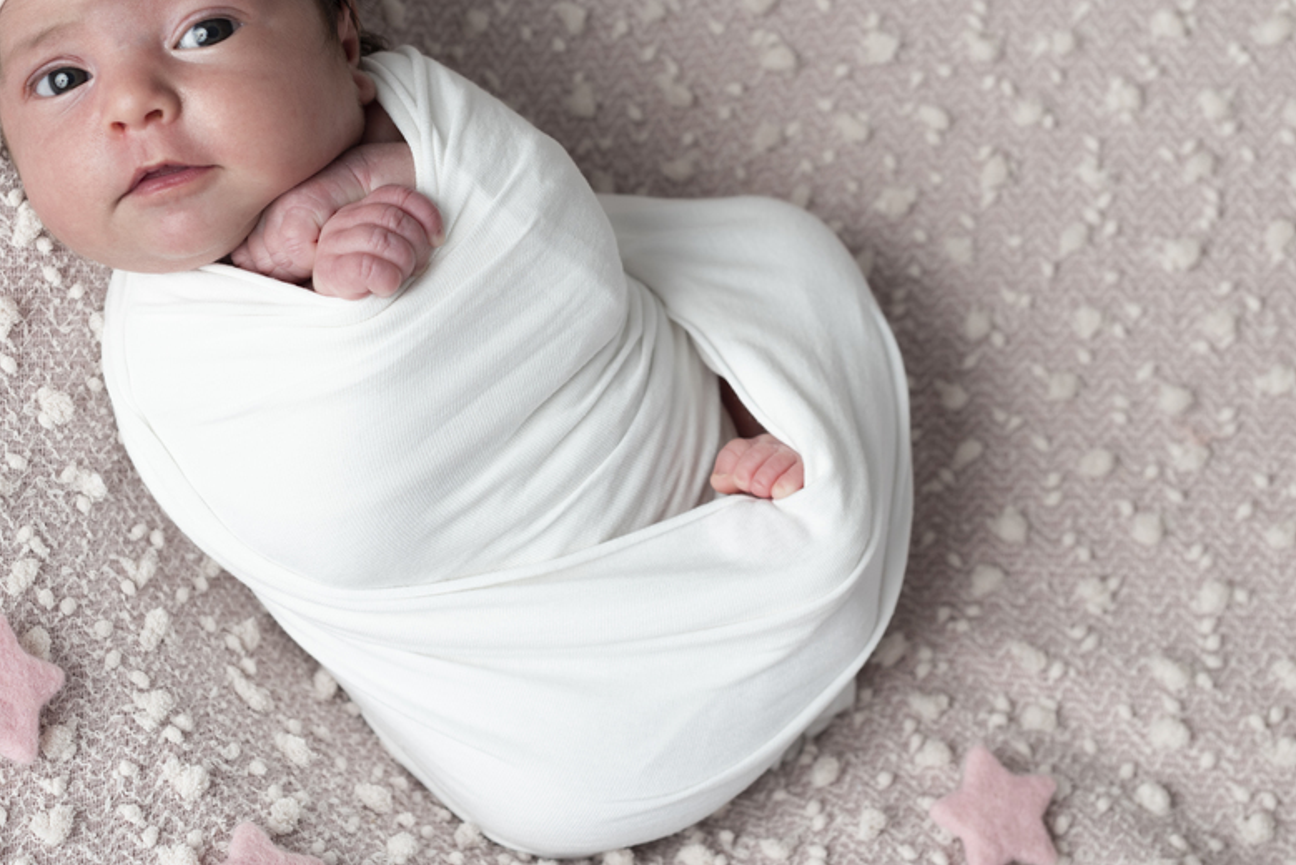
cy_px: 334
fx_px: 2773
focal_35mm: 77
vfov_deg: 17.7
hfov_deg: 26.2
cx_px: 479
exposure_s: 1/200
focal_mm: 50
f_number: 4
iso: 200
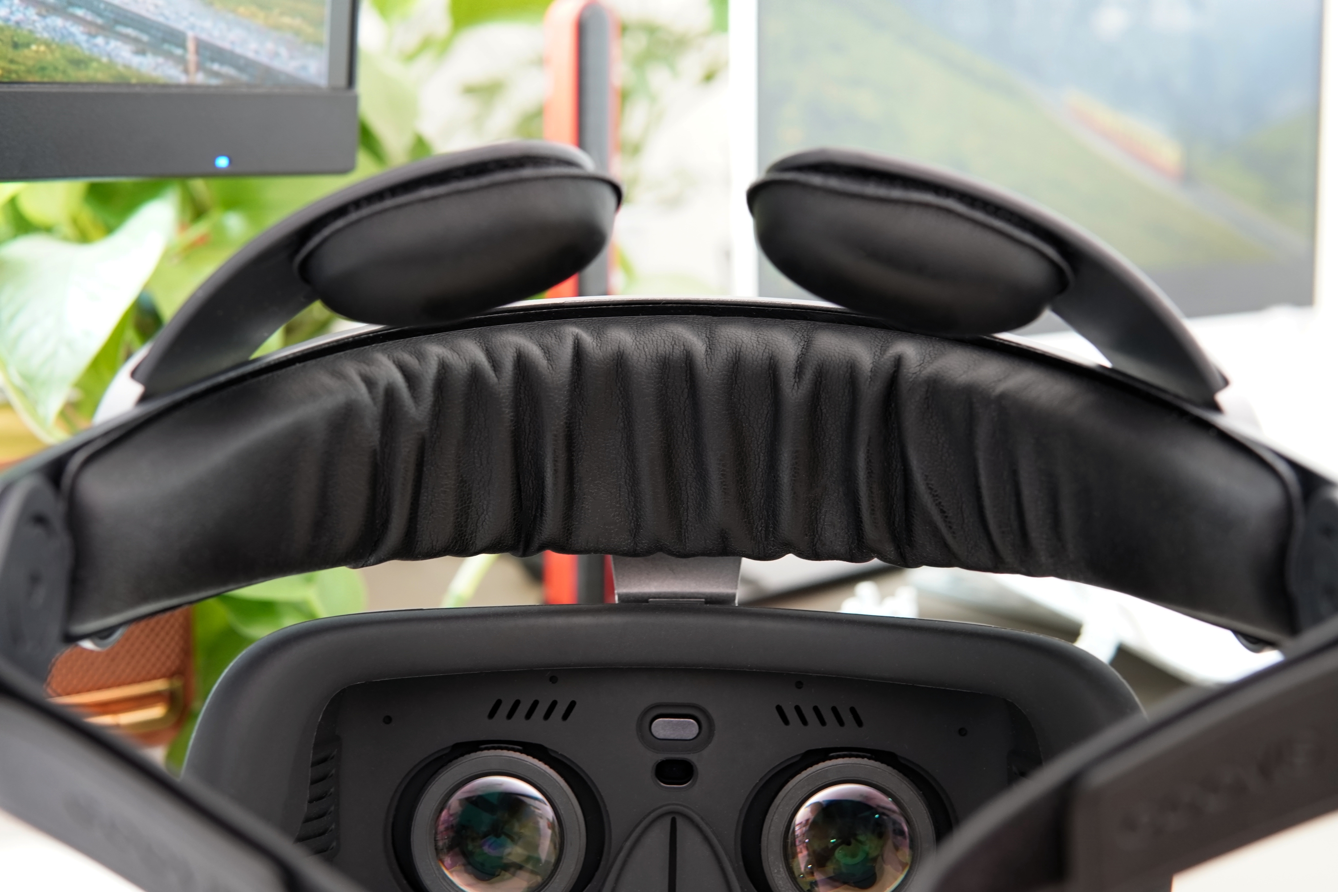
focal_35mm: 45
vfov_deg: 29.9
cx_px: 669
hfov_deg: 43.6
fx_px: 1672
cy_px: 446
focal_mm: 30
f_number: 4.5
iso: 1250
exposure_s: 1/40
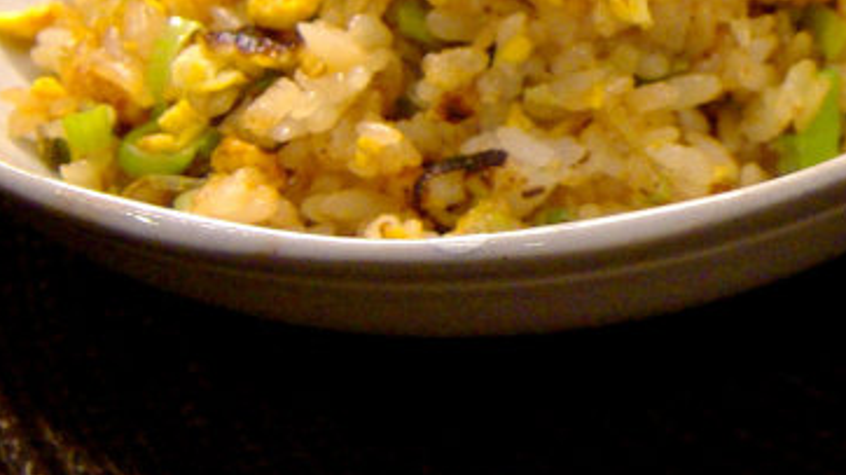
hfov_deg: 6.3
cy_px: -78
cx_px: 1601
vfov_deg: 3.6
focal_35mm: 334
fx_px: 7487
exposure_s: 1/60
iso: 800
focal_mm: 47.5
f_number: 4.5
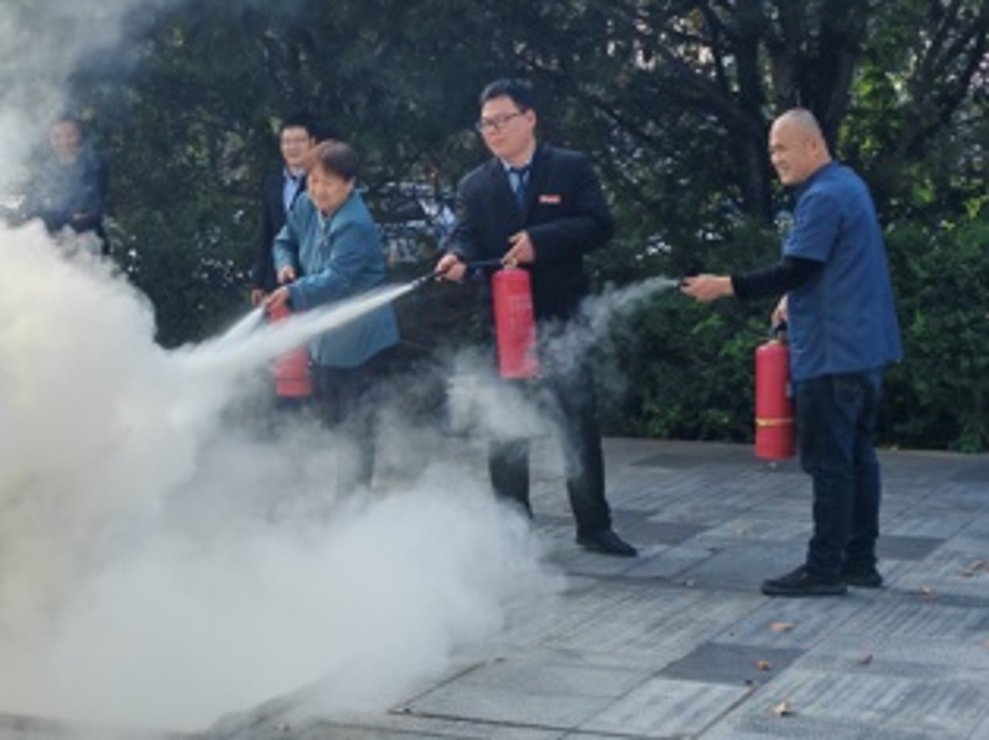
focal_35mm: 86
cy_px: 294
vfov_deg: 17.1
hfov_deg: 22.5
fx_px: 2455
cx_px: 208
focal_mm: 5.52
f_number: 5.6
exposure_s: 1/830
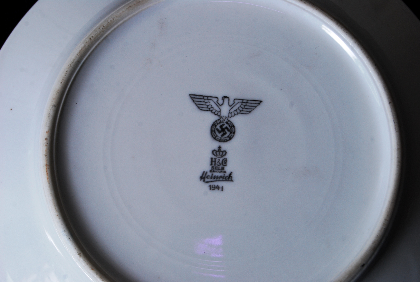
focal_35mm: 82
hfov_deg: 24.6
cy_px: 141
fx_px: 964
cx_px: 210
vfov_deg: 16.6
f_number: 9
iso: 400
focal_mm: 55
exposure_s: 1/40
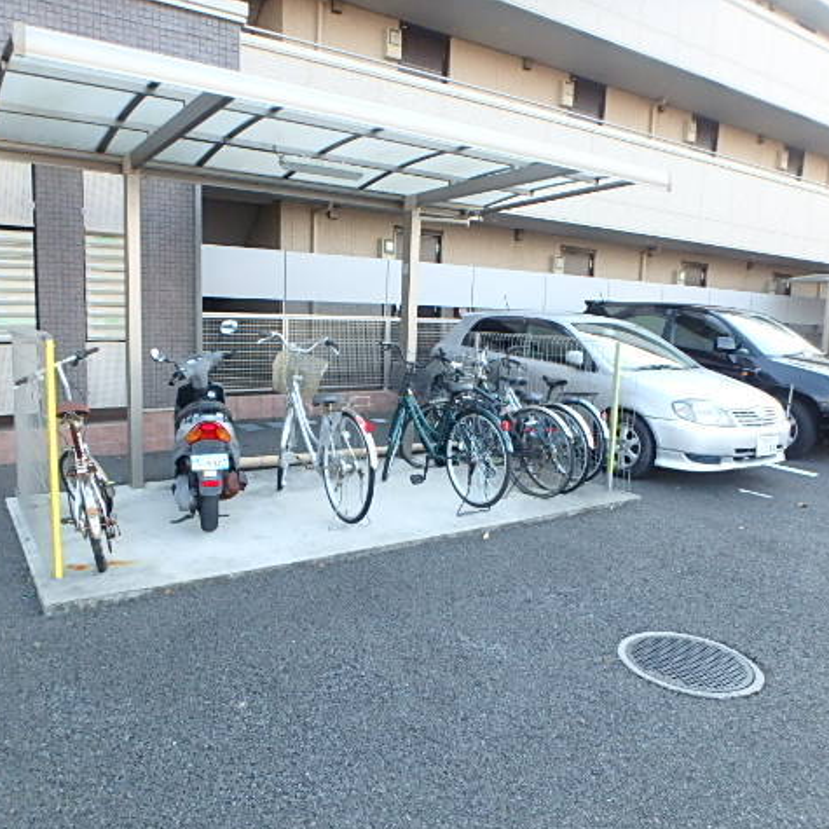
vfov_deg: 62.9
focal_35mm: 25
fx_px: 677
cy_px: 417
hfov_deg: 62.8
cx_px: 370
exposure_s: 1/250
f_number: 3.5
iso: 500
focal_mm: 3.7
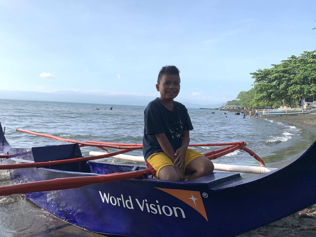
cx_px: 141
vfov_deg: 48.2
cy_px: 115
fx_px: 265
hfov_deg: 61.5
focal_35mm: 29
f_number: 1.8
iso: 25
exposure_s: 1/2075
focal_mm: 4.25
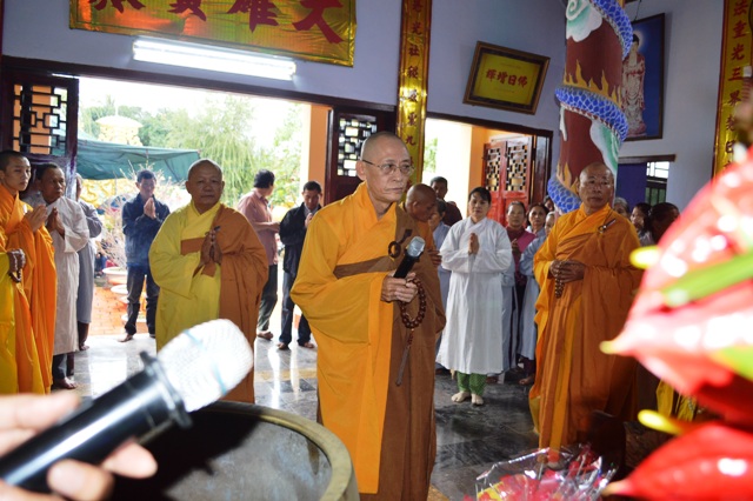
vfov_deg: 47.9
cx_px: 376
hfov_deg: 67.4
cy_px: 250
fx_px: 564
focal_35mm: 27
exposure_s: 1/60
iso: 400
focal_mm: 18
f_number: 3.5
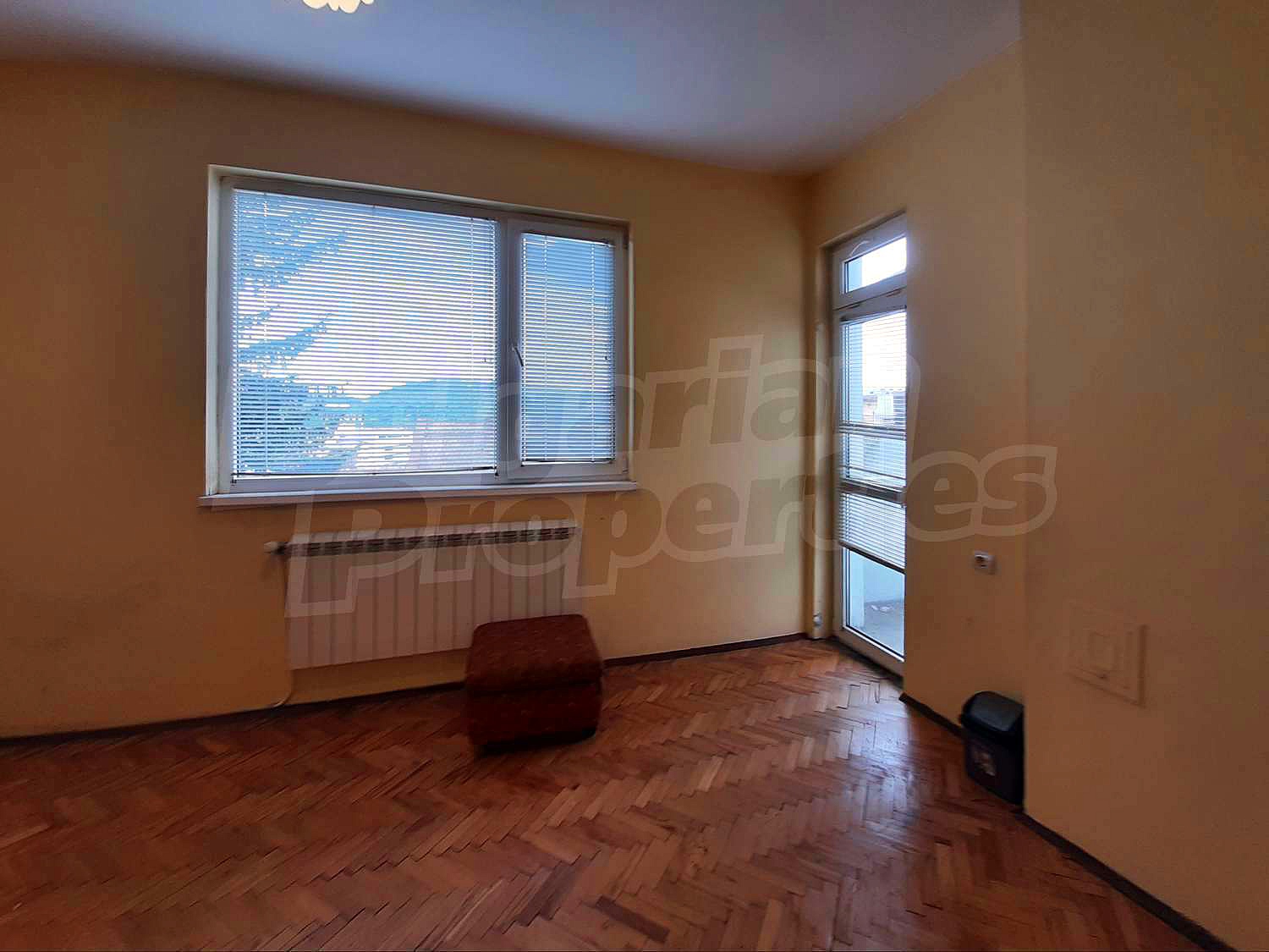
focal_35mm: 13
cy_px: 476
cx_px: 634
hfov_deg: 106.2
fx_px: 477
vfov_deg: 89.9
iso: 40
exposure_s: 1/50
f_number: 2.2
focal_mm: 1.42
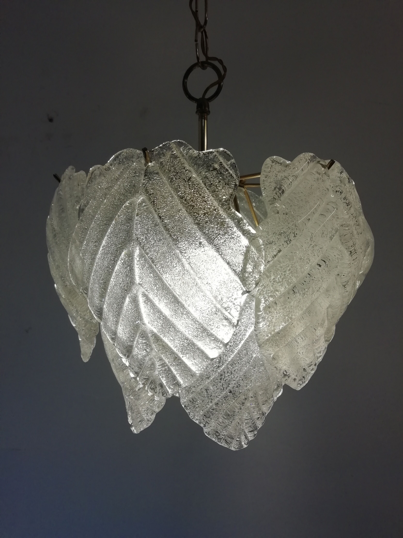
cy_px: 269
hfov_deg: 53.1
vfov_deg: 67.3
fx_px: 404
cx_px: 202
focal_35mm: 26
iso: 64
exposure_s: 1/100
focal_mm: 3.46
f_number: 2.2
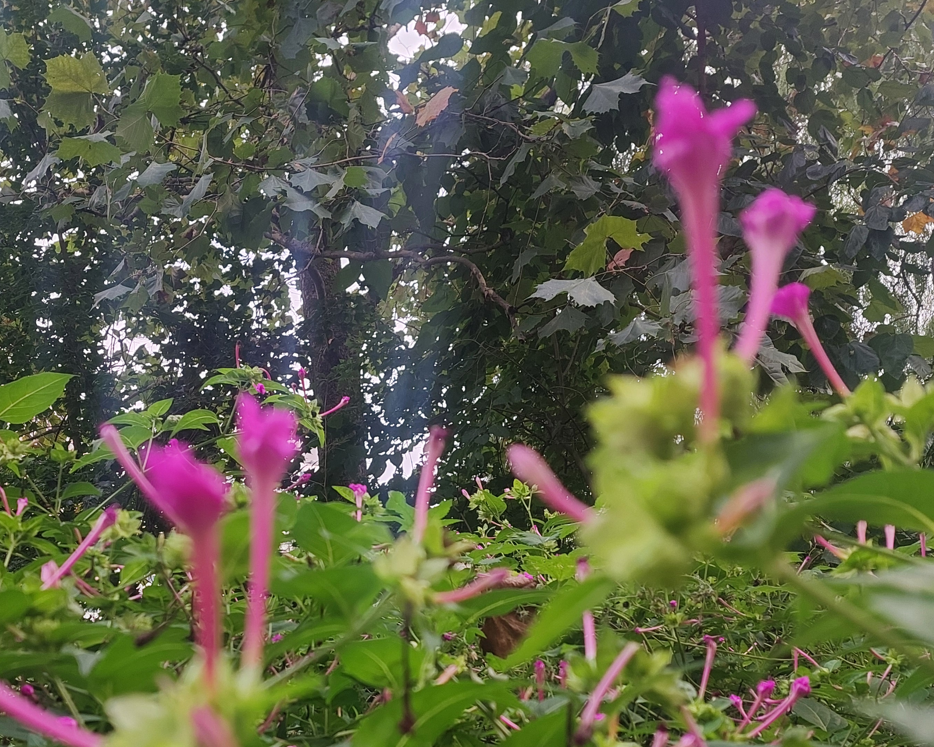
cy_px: 597
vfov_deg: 34.6
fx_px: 1161
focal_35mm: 42
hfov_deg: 43.5
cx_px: 344
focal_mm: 5.23
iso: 40
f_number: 1.8
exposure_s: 1/128
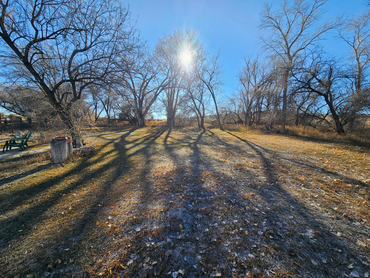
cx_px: 185
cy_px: 139
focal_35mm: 13
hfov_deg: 106.2
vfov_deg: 89.9
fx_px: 139
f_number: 2.2
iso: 50
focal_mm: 2.2
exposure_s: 1/1182
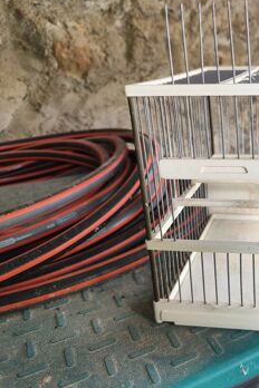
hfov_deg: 36.5
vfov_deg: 57.2
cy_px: 188
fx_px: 356
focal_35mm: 33
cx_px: 250
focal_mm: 6.19
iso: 500
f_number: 1.65
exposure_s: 1/100
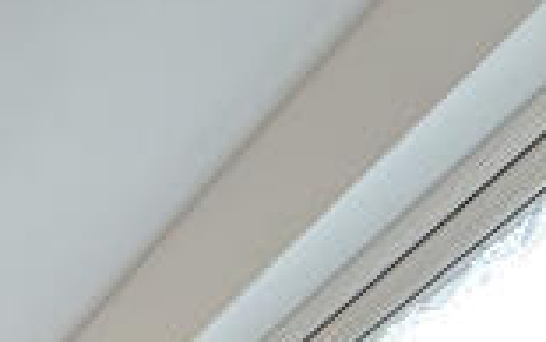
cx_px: -708
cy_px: 1227
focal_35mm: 98
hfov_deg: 14.8
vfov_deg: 8.8
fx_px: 1459
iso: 250
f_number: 2.2
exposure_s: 1/50
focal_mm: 2.22
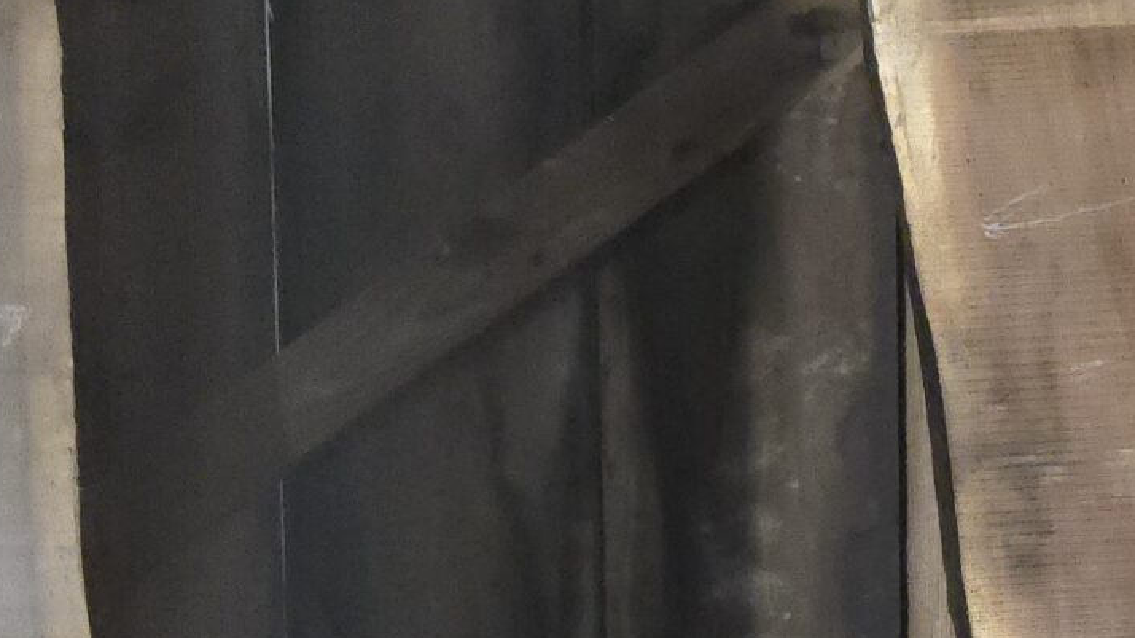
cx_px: 1328
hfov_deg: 22.0
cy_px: 683
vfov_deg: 13.2
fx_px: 2709
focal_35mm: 90
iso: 2000
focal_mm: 5.4
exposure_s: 1/250
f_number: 1.8
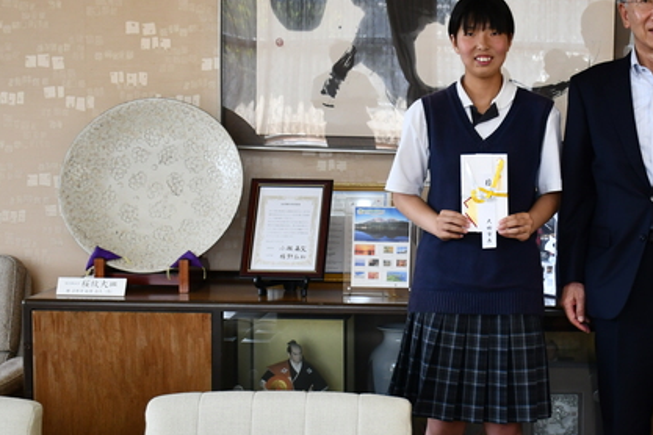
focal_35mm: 70
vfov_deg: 19.5
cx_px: 525
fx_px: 1270
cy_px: 230
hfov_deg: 28.2
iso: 800
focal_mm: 27
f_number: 4
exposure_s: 1/250
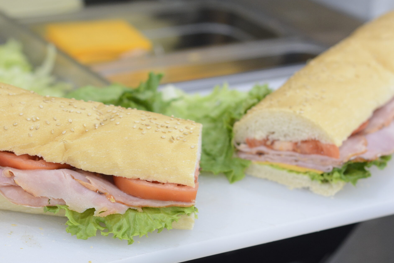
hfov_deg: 20.0
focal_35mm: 102
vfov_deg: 13.4
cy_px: 134
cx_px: 184
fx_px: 1116
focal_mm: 50
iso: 1000
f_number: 3.5
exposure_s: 1/60
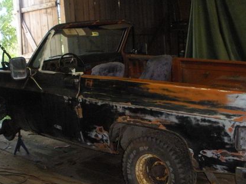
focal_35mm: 55
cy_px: 108
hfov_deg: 34.8
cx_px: 147
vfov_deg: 26.5
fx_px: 391
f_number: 3.5
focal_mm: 6.3
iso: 400
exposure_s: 1/60
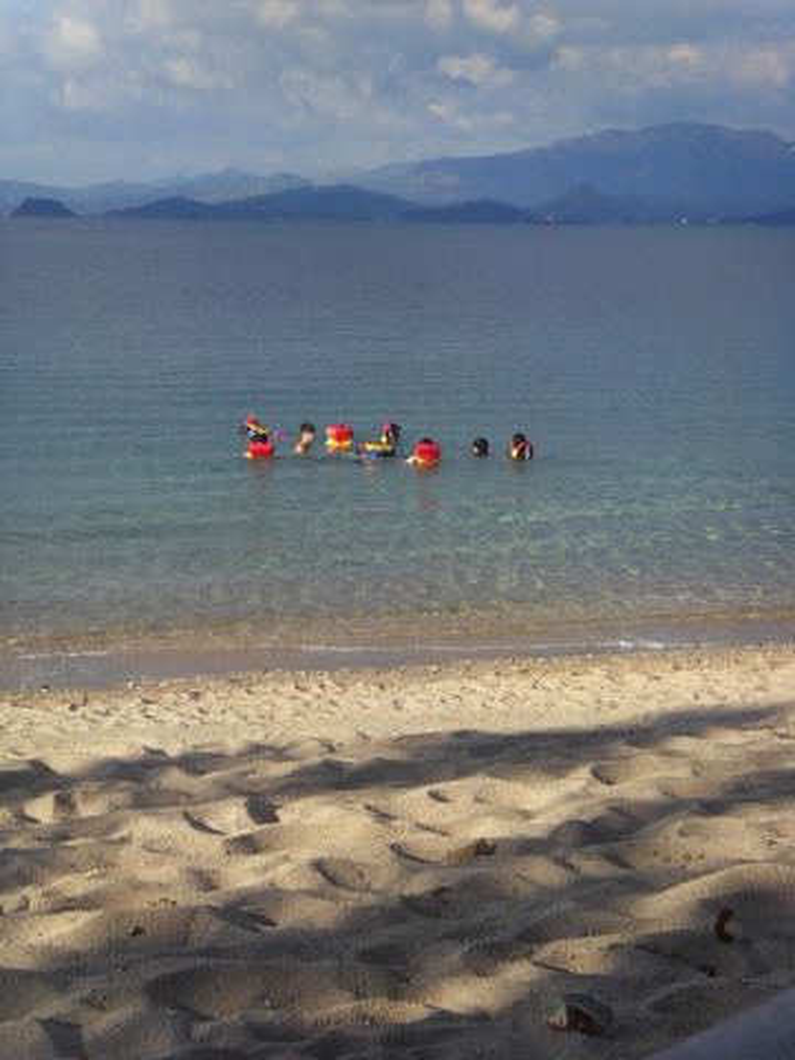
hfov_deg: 18.4
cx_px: 398
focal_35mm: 80
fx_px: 2450
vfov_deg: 24.4
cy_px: 530
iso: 80
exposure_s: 1/500
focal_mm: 13.7
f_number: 4.2
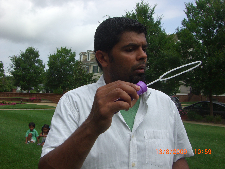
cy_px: 84
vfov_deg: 37.7
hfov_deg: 49.0
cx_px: 112
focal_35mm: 38
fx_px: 247
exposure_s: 1/800
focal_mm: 6.2
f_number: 4.3
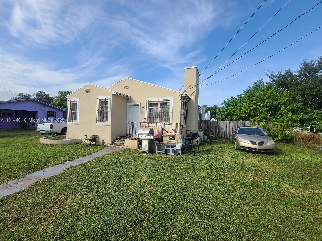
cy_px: 120
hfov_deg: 106.2
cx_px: 161
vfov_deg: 89.9
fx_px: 121
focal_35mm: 13
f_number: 2.2
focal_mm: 2.2
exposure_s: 1/1546
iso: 64
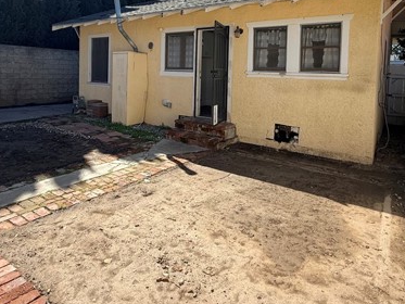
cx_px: 224
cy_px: 81
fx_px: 281
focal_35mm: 24
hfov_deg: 71.4
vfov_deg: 54.6
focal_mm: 2.22
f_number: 2.2
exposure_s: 1/1050
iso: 50
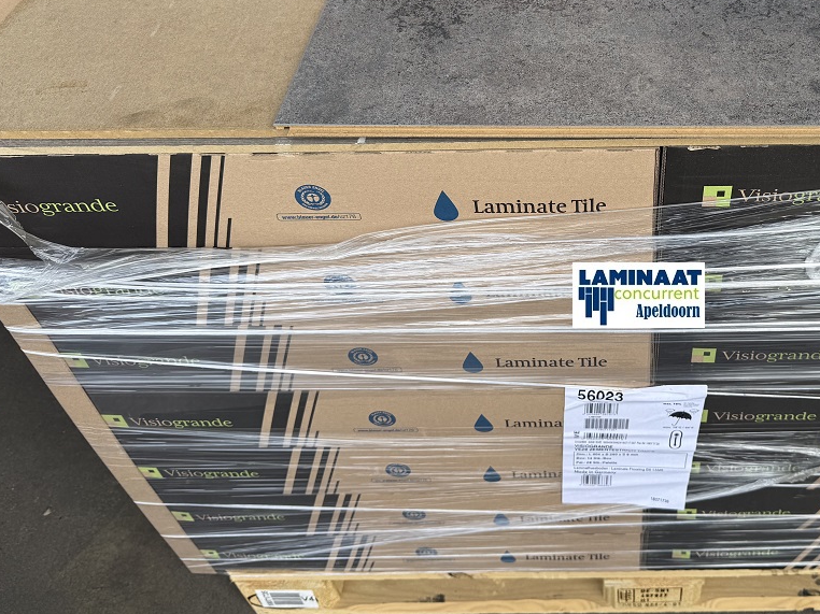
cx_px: 586
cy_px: 187
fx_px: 853
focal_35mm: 36
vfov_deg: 39.0
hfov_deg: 49.9
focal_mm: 6.76
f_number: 1.78
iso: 80
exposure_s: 1/796
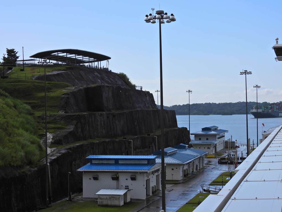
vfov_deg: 19.6
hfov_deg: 26.0
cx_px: 141
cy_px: 106
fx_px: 611
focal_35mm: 75
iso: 100
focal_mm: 13.4
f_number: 4
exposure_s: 1/2000
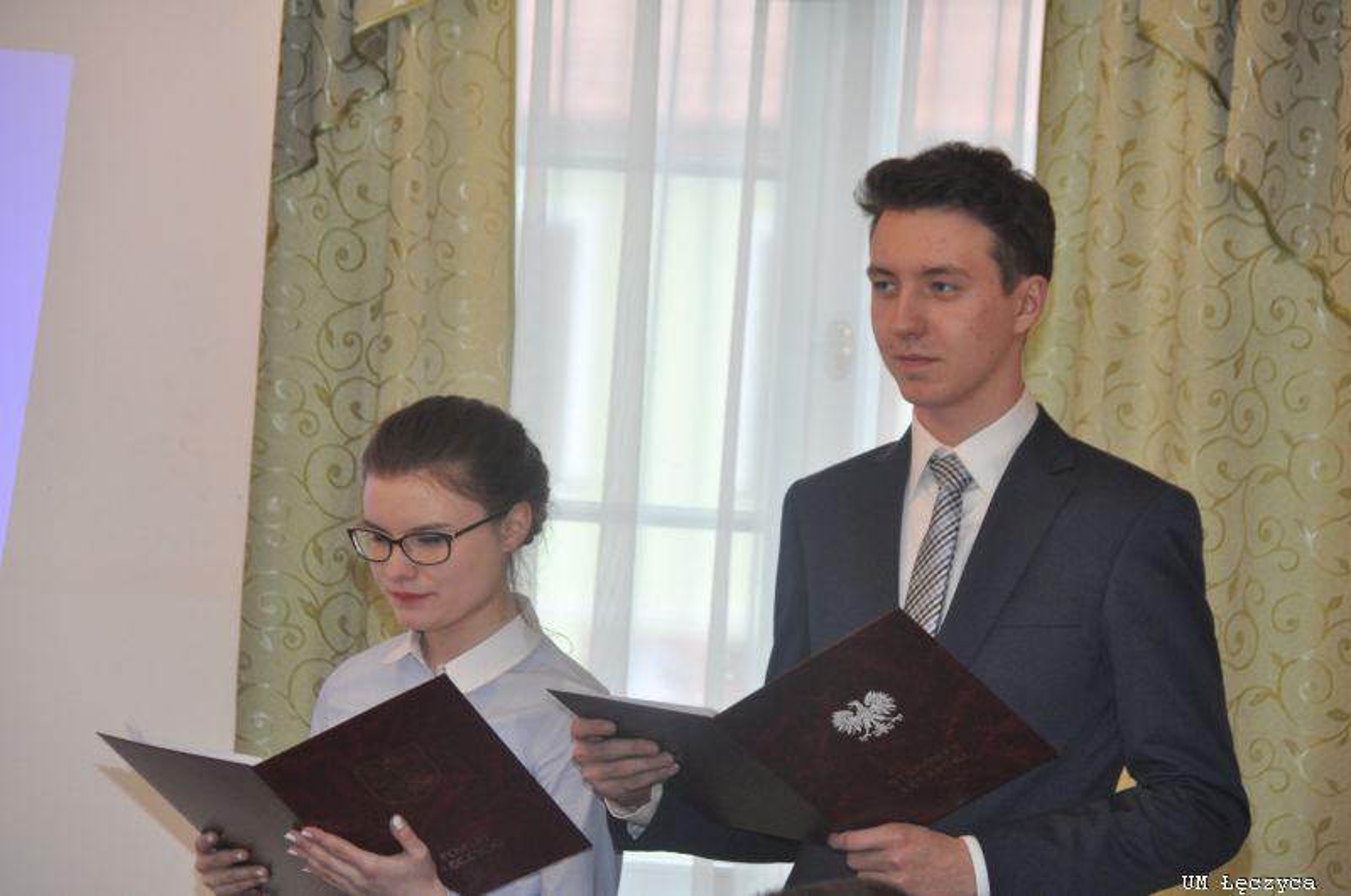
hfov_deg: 12.2
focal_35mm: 168
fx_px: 6296
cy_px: 448
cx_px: 676
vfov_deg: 8.1
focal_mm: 112
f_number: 7.1
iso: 1600
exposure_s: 1/60
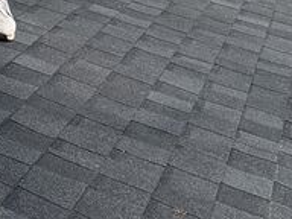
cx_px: -106
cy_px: -152
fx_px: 810
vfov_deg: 14.0
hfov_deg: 18.7
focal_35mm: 96
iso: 25
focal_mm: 2.69
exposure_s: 1/2070
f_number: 1.9
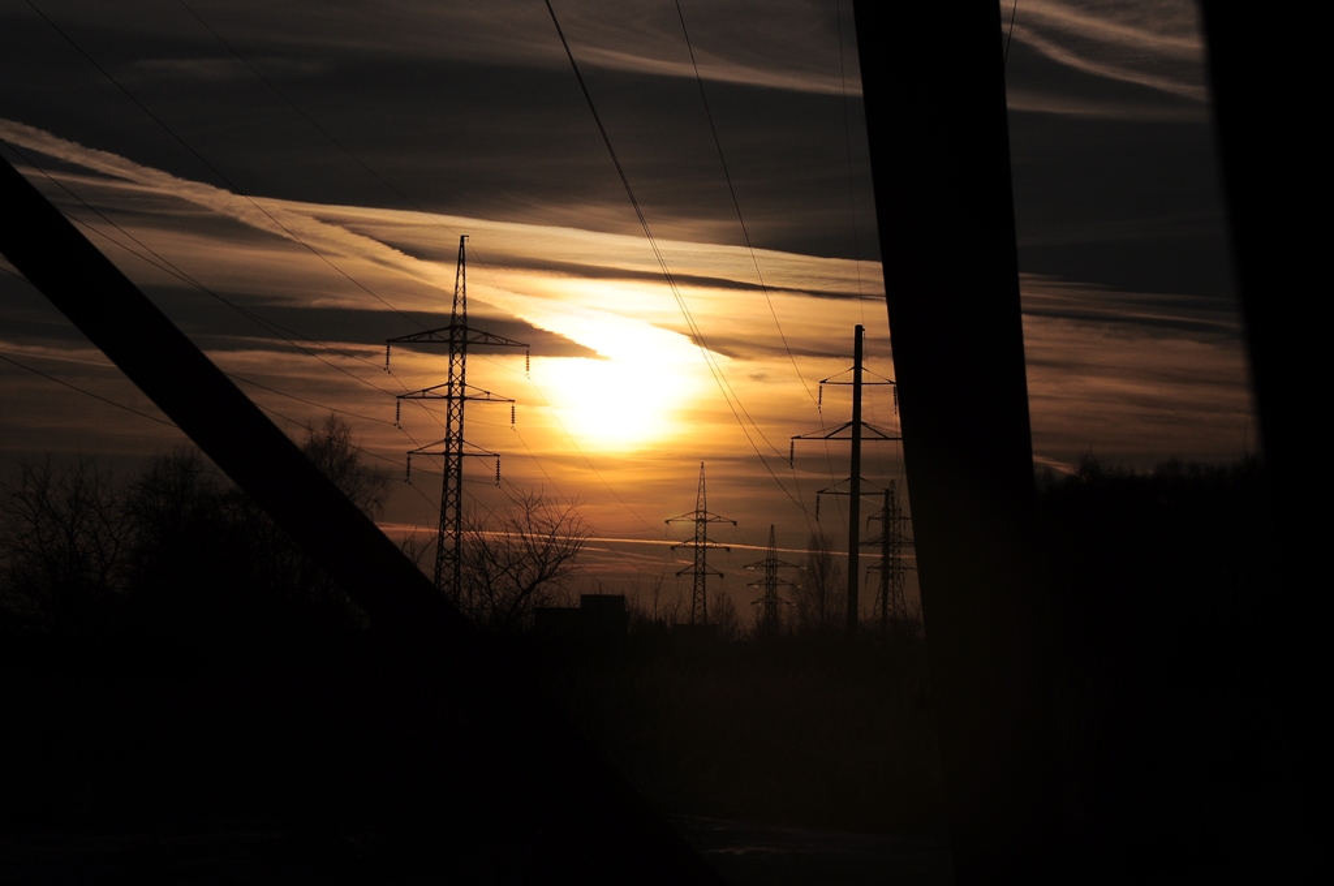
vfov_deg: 13.0
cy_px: 443
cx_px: 667
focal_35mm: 105
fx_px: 3886
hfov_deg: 19.5
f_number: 14
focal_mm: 70
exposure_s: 1/1600
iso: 200
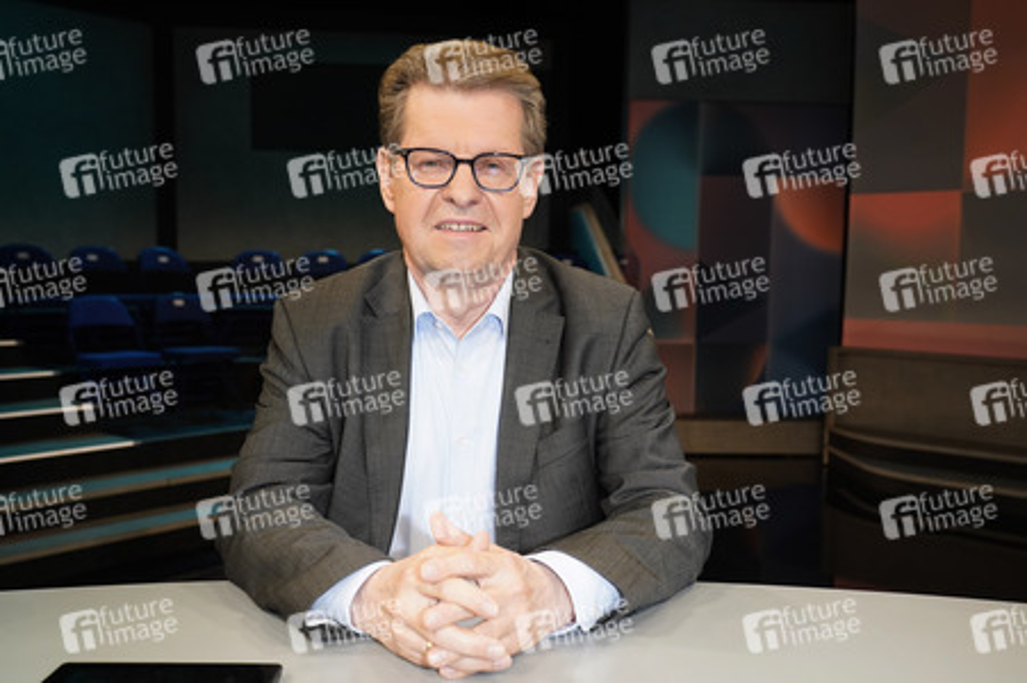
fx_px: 969
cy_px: 342
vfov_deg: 38.8
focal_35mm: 34
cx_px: 514
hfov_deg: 55.8
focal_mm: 34
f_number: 5.6
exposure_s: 1/160
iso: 2000
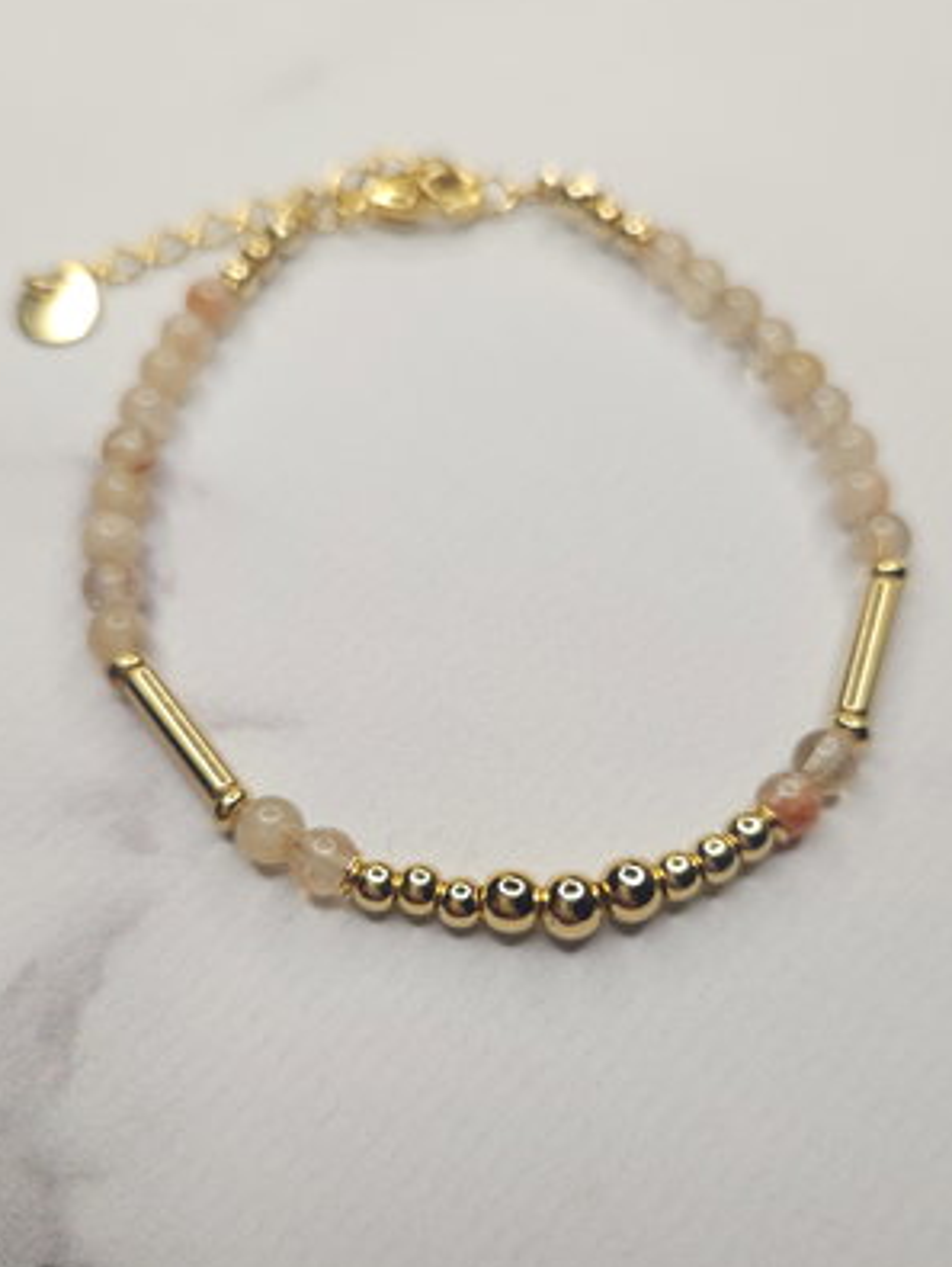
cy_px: 755
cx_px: 519
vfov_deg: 57.9
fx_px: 1135
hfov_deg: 45.5
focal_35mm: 31
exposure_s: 1/30
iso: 50
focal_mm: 5.4
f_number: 1.8
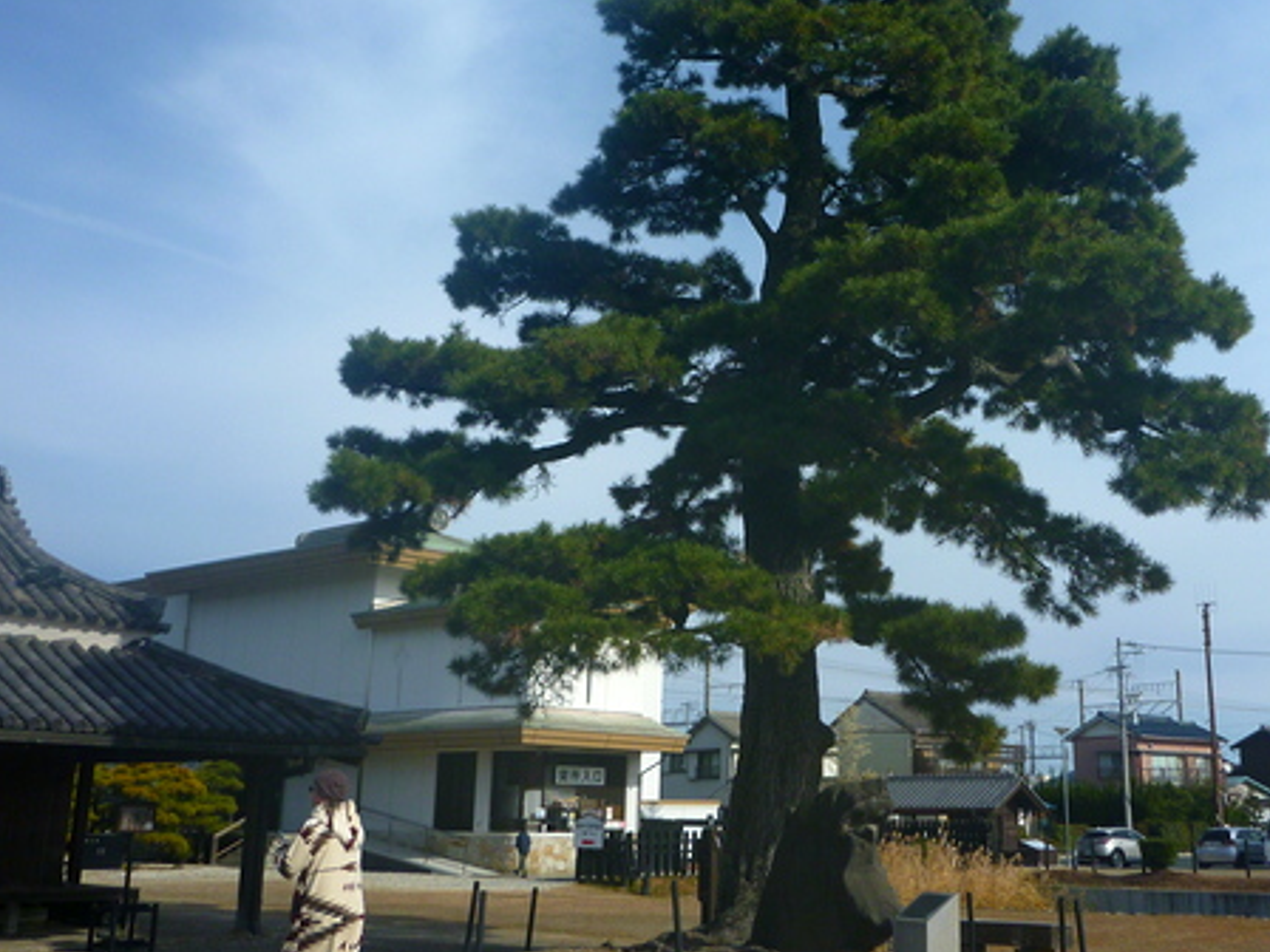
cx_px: 785
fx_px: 1468
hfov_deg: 46.4
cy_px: 385
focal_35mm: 40
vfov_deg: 35.8
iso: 80
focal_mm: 4.9
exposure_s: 1/1000
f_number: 3.3
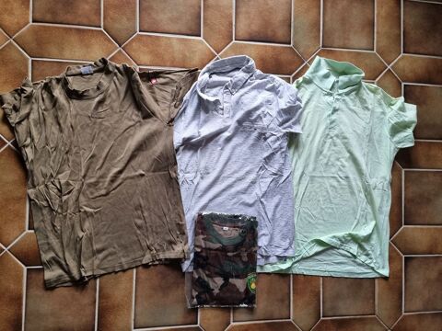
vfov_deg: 56.8
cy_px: 166
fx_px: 306
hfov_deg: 71.6
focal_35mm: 24
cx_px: 221
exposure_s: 1/50
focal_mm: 6.7
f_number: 1.8
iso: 160
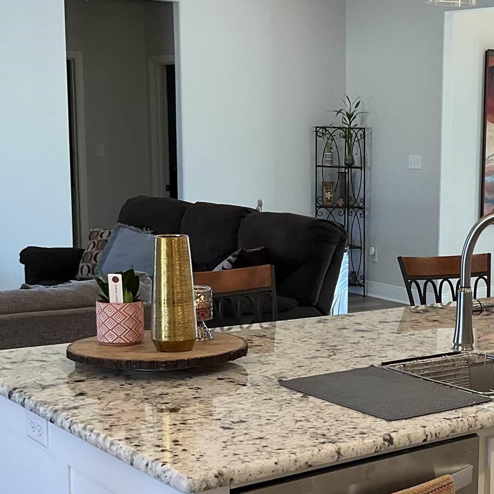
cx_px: 459
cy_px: 314
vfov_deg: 25.6
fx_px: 1082
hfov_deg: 24.8
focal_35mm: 67
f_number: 1.8
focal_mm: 3
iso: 64
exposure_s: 1/60
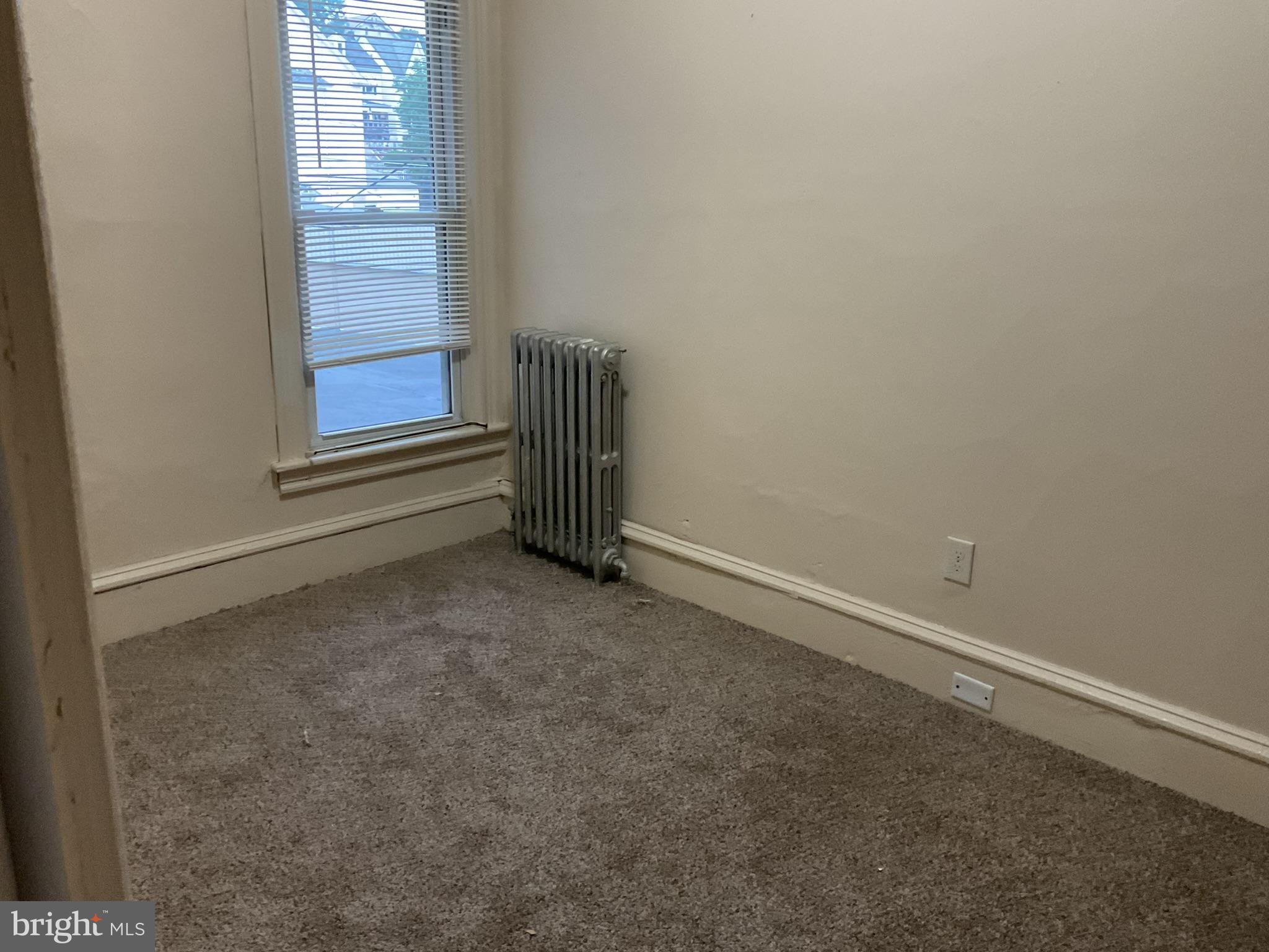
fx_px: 1063
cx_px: 634
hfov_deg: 61.7
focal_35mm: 29
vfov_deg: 48.2
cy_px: 476
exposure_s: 1/60
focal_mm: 3
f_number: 1.8
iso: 250
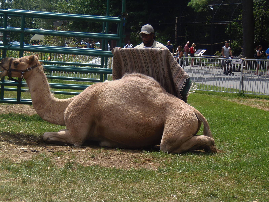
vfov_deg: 14.9
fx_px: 769
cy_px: 101
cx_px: 134
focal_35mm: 99
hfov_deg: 19.8
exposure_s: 1/400
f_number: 4.4
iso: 64
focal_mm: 18.4
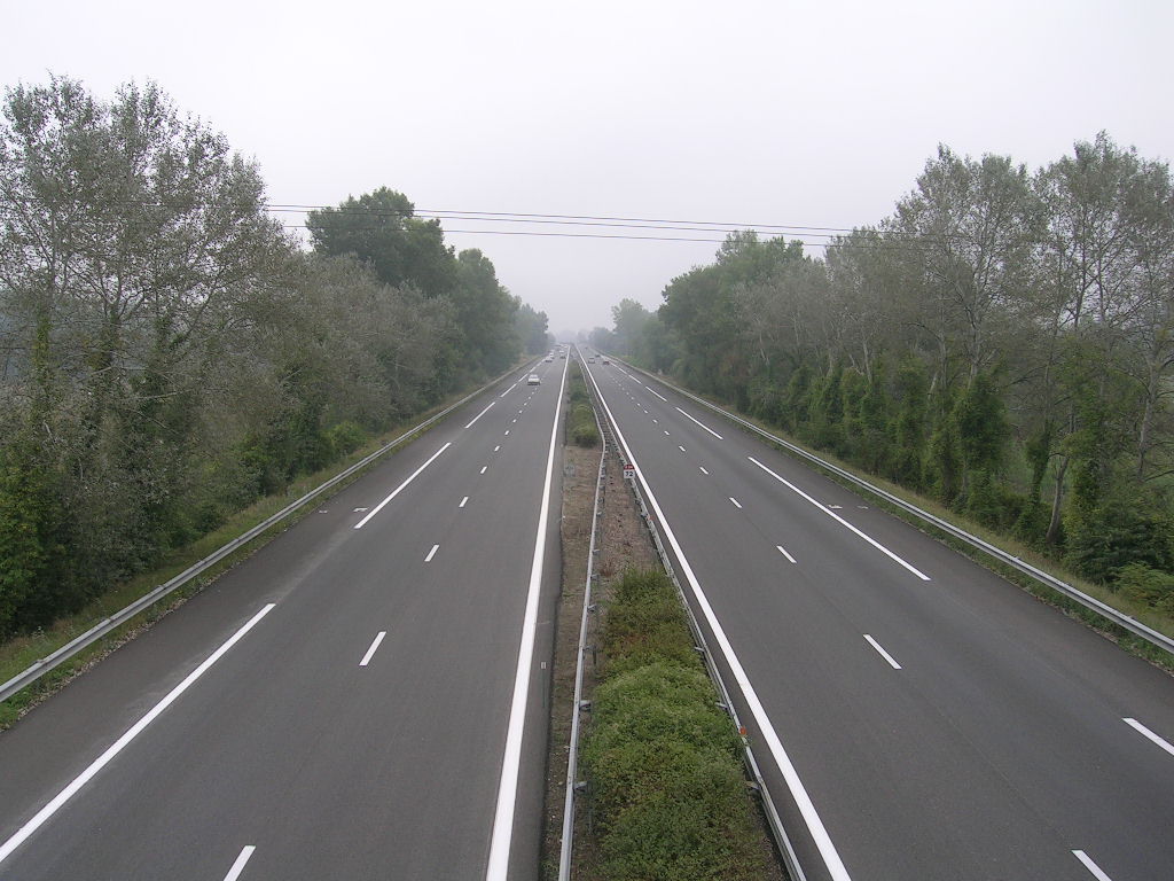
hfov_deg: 52.6
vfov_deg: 40.7
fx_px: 1187
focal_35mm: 35
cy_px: 440
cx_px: 587
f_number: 4.8
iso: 50
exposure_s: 1/204
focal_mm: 5.4
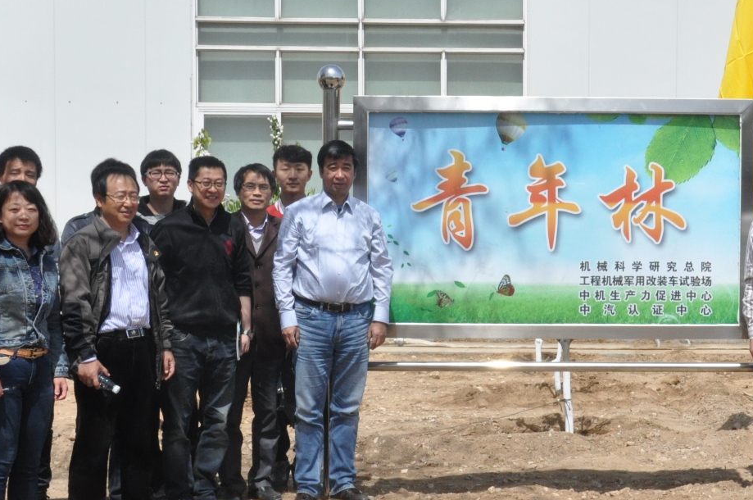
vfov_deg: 13.9
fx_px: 2047
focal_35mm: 98
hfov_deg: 20.6
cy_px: 290
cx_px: 598
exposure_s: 1/640
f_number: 13
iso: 800
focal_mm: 28
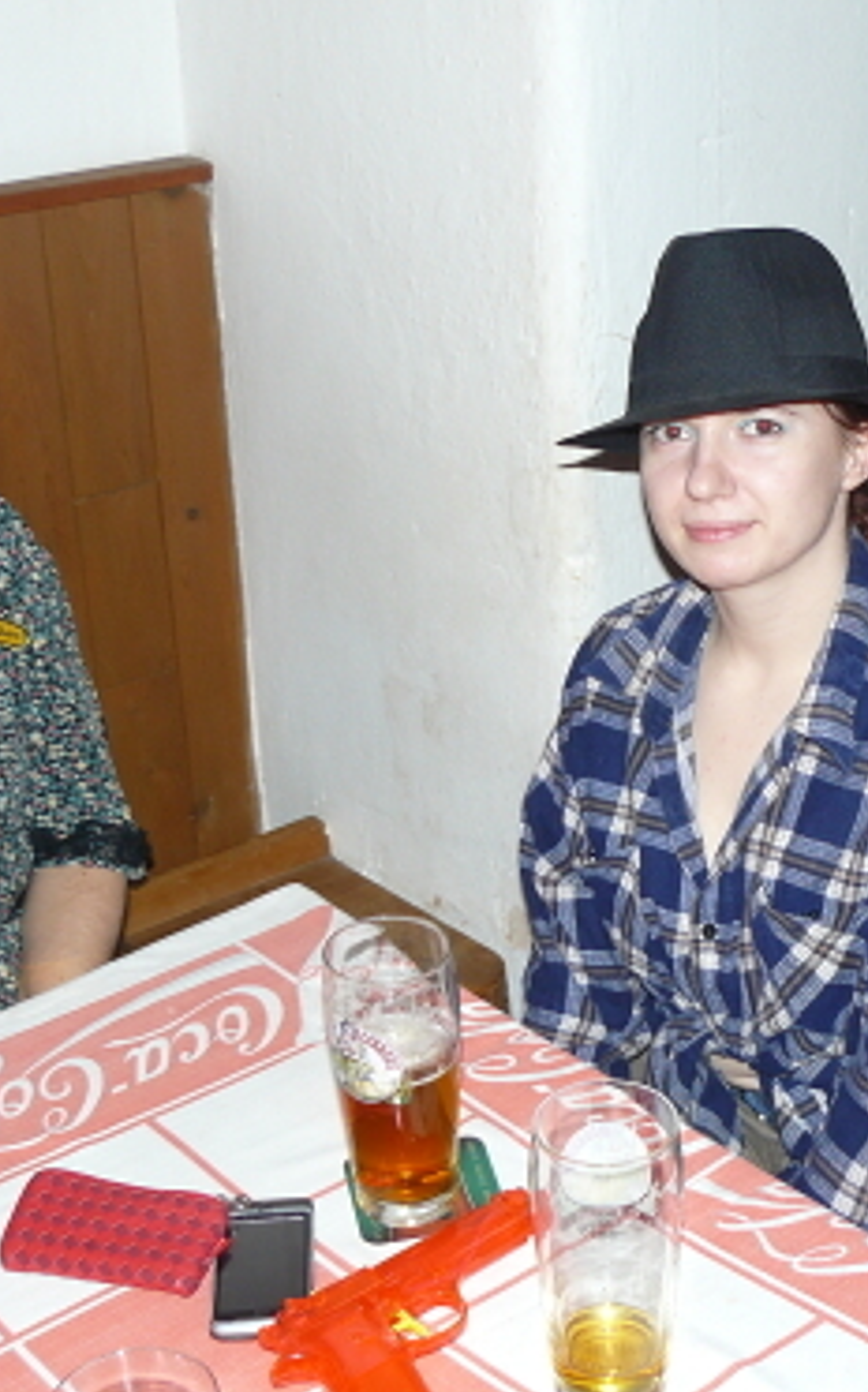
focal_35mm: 52
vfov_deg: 38.9
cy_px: 703
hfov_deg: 24.5
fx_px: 1971
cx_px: 681
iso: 100
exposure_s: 1/30
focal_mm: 6
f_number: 2.8
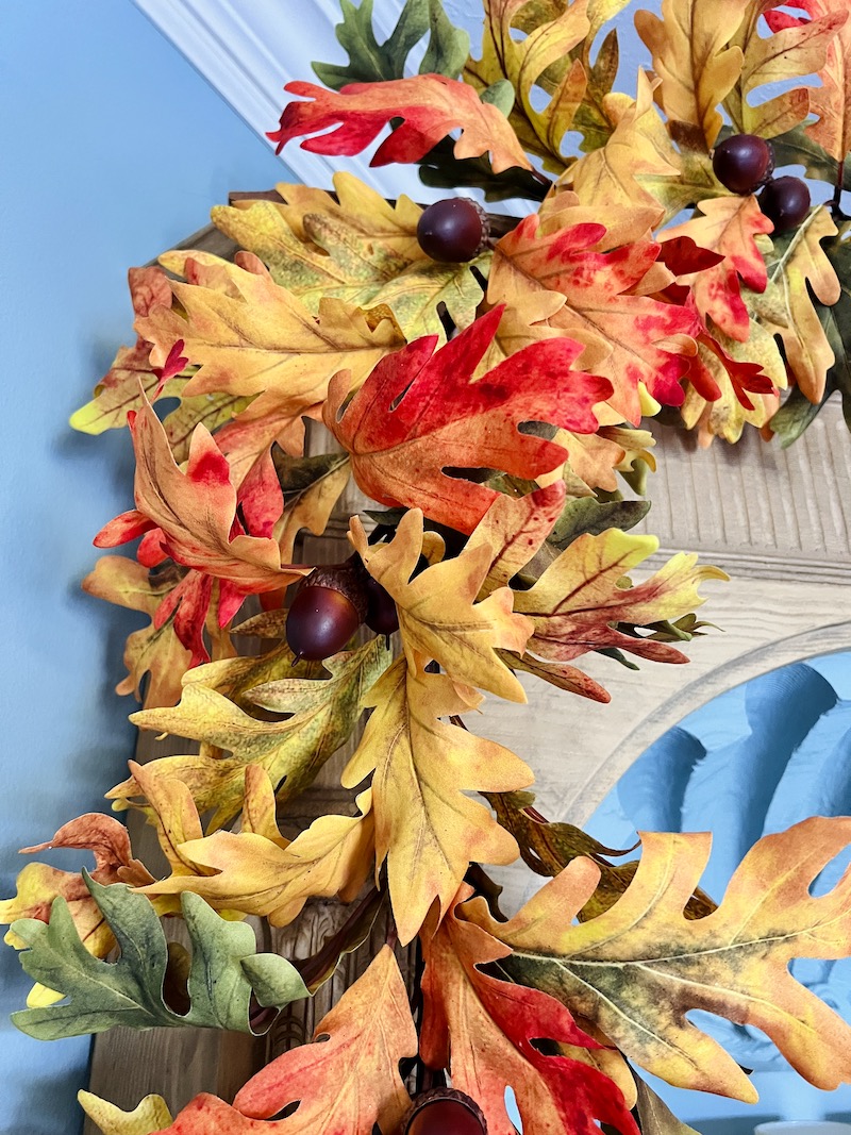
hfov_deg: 53.1
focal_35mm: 26
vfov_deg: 67.3
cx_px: 426
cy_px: 568
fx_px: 852
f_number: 1.5
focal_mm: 5.7
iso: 500
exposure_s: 1/60
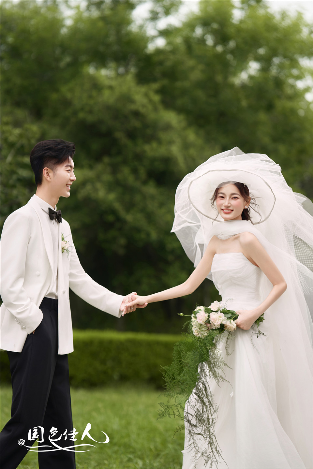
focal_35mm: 85
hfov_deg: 16.1
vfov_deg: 23.9
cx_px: 156
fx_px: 1108
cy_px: 234
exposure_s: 1/1600
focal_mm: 85
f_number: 2
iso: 160
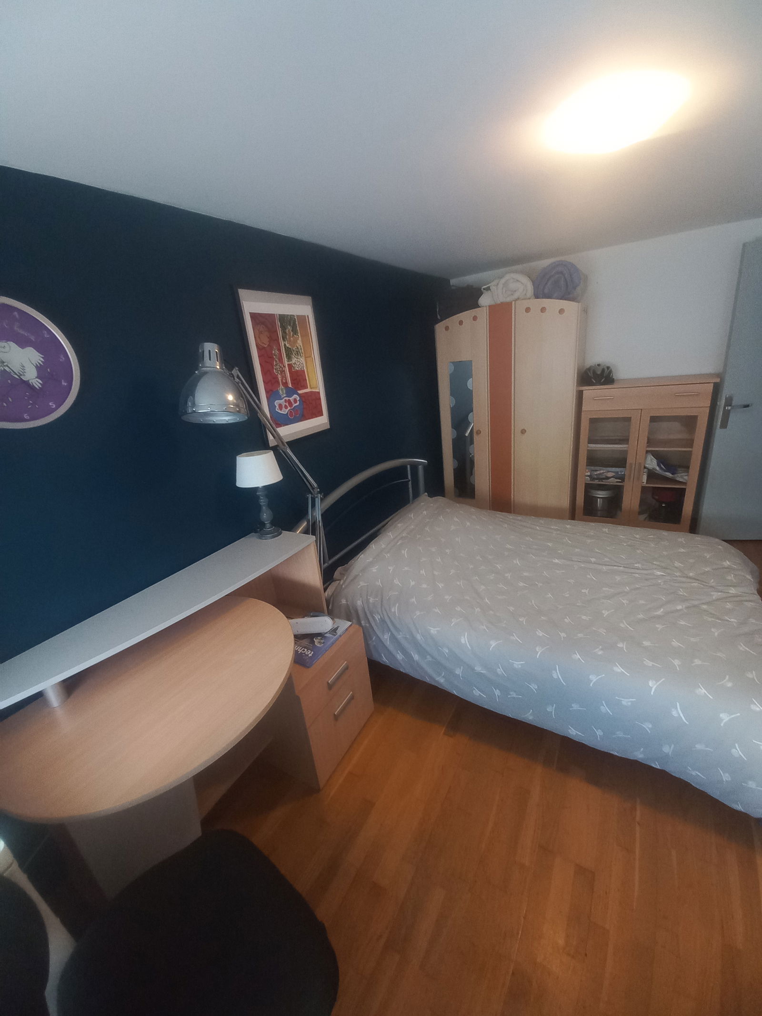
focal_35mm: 13
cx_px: 381
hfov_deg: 89.9
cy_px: 508
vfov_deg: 106.2
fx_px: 382
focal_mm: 1.42
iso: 200
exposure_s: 1/14.3
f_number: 2.2
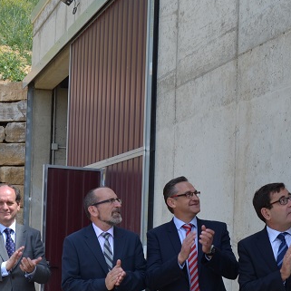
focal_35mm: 84
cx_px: 88
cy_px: 214
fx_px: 801
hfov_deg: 20.5
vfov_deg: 20.4
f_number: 7.1
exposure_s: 1/200
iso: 100
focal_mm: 23
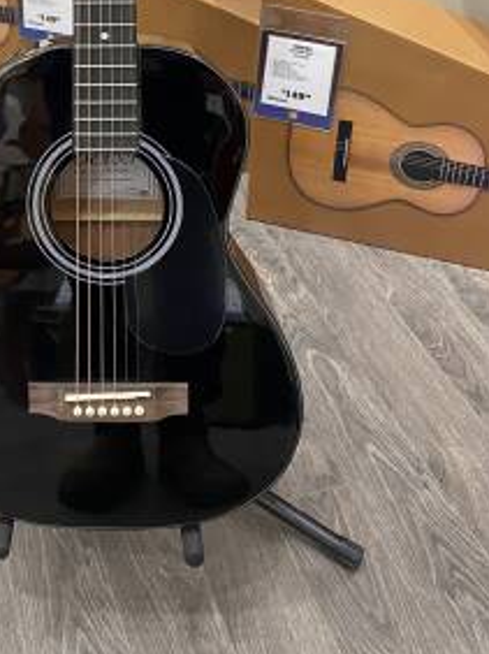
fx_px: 905
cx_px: 100
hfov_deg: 29.5
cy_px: 56
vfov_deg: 37.0
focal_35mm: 48
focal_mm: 4.25
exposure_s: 1/60
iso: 320
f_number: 1.8
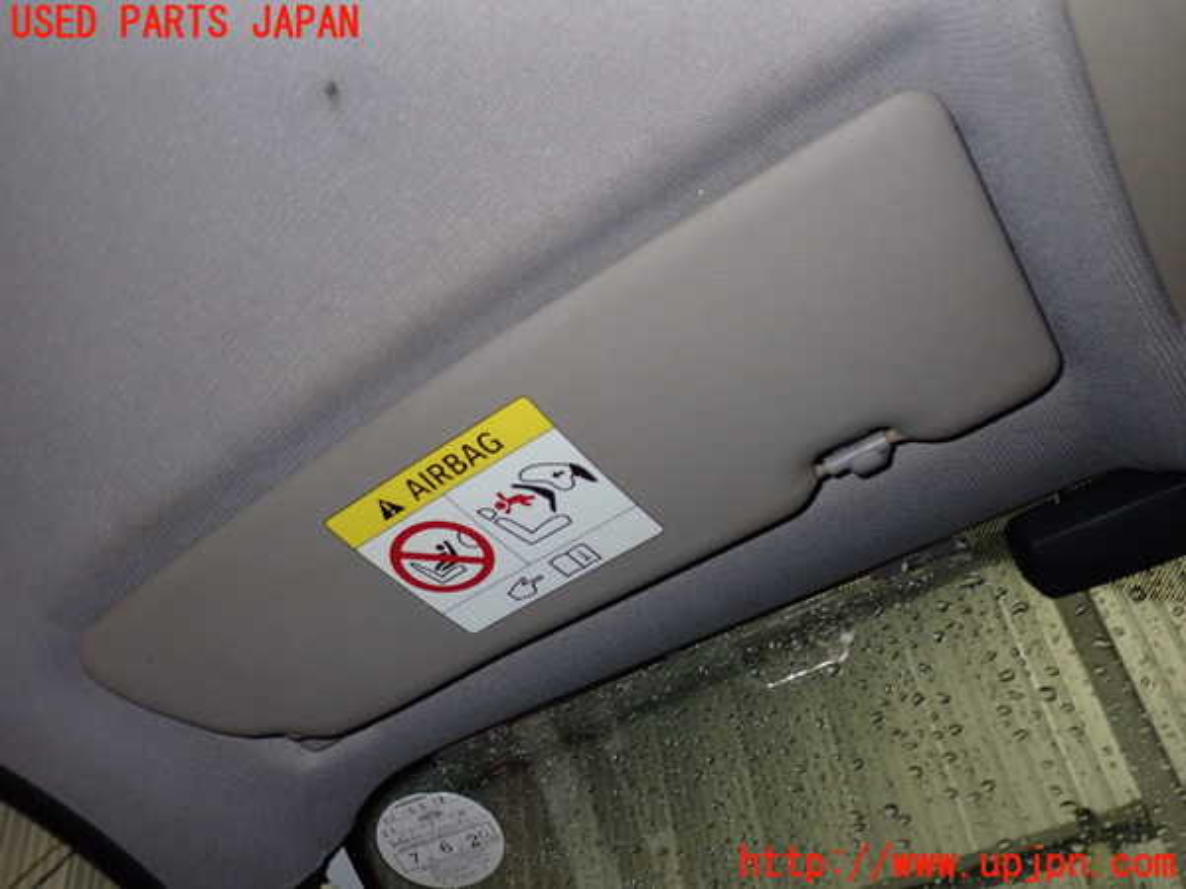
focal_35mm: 30
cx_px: 593
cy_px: 444
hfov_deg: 60.0
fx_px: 1028
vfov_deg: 46.8
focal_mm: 5.4
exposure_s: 1/30
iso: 200
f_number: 2.3
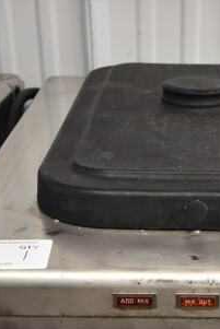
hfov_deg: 16.5
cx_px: 183
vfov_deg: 22.3
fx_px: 751
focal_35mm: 82
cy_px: 420
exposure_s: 1/30
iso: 640
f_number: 3.5
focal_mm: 18
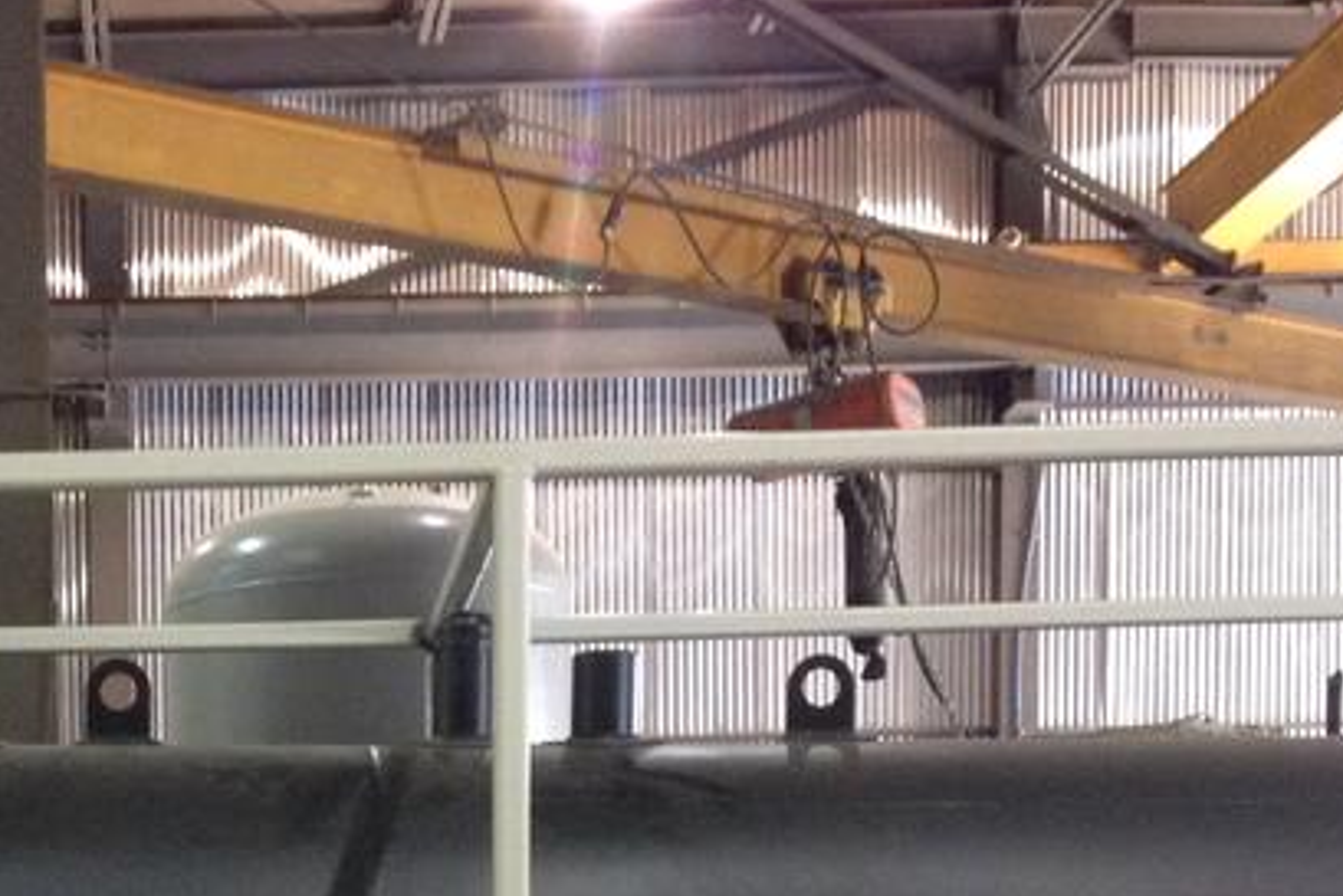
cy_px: 1270
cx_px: 199
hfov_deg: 21.1
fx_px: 3545
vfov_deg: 13.7
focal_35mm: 95
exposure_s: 1/20
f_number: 2.4
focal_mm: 4.28
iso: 200
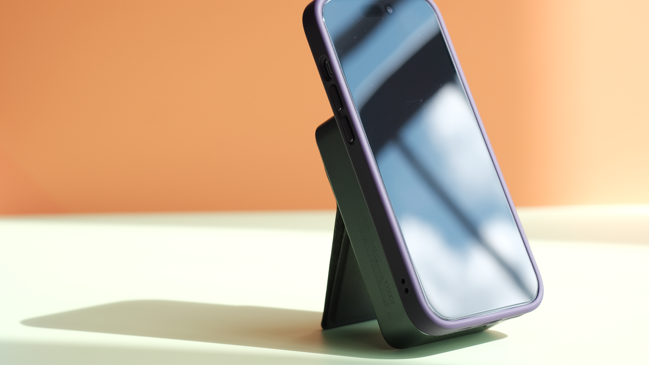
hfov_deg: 21.6
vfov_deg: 12.2
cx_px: 355
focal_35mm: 99
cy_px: 130
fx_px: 1704
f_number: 4
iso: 320
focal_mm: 56
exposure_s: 1/250
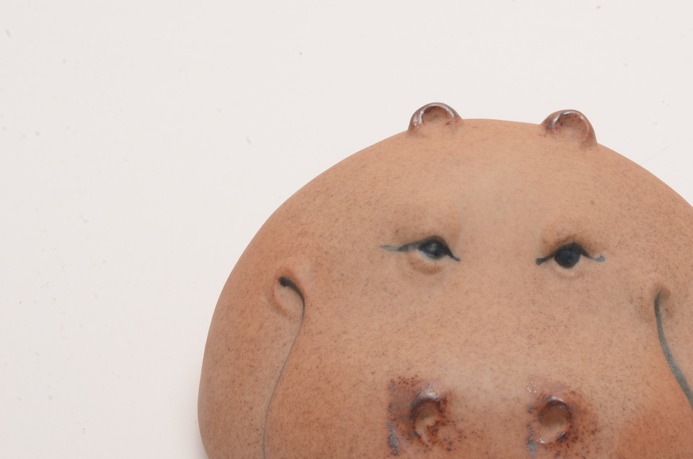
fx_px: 1768
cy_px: 308
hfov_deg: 22.0
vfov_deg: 14.8
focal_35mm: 92
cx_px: 502
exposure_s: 1/160
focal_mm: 42
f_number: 32
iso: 100
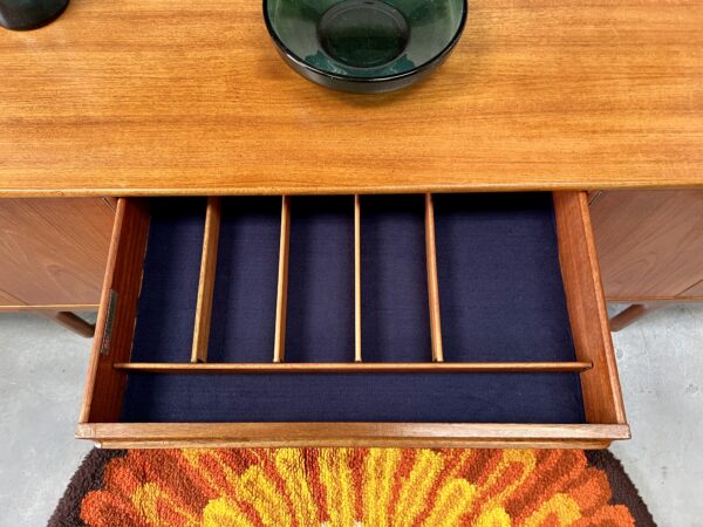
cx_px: 352
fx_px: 528
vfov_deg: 53.1
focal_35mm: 26
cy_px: 264
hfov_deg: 67.3
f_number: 1.5
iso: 125
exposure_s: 1/88
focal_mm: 5.7
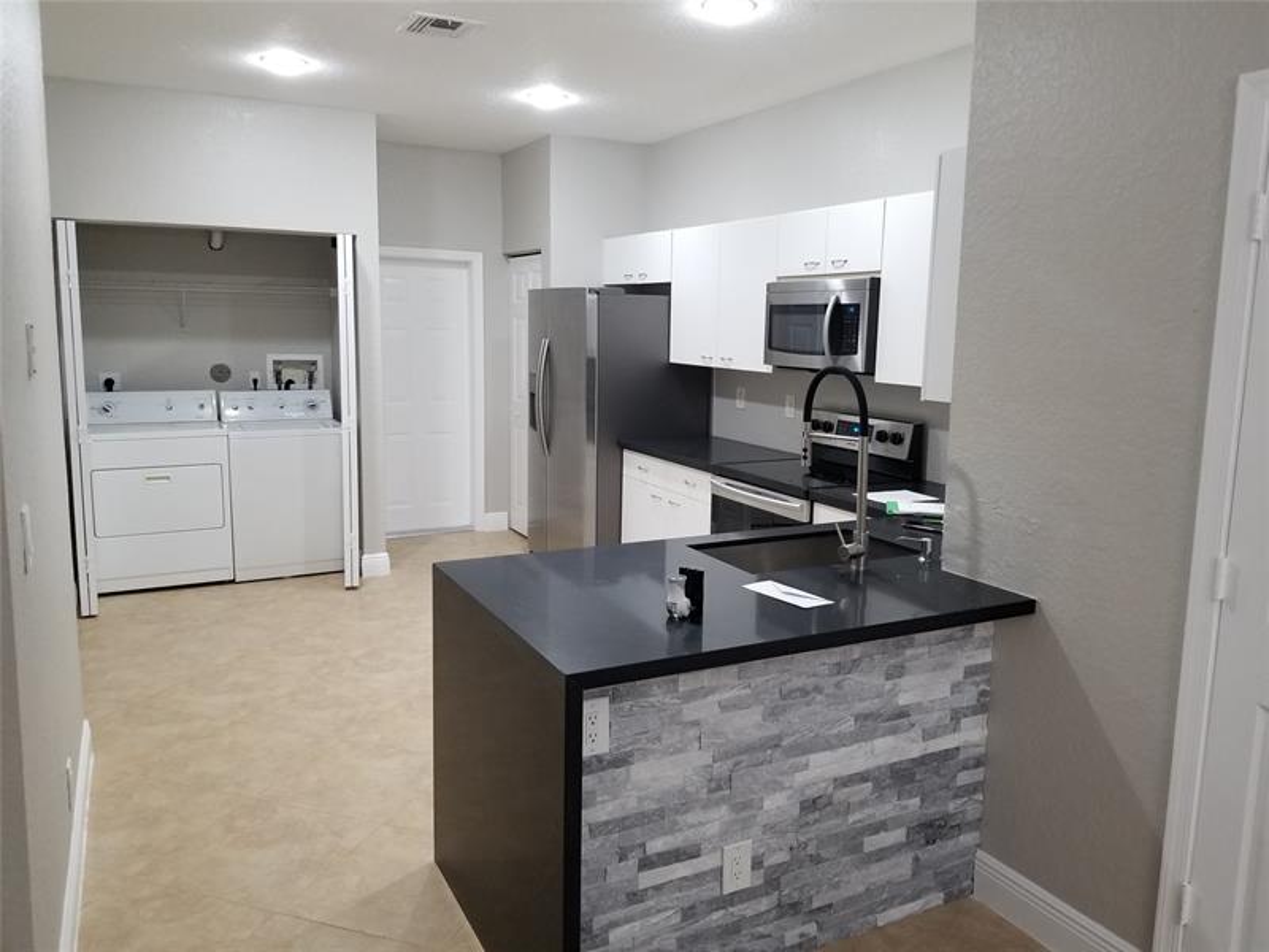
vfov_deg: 53.1
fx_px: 953
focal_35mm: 26
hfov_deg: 67.3
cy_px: 476
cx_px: 634
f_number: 1.7
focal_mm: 4.3
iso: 160
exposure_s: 1/30
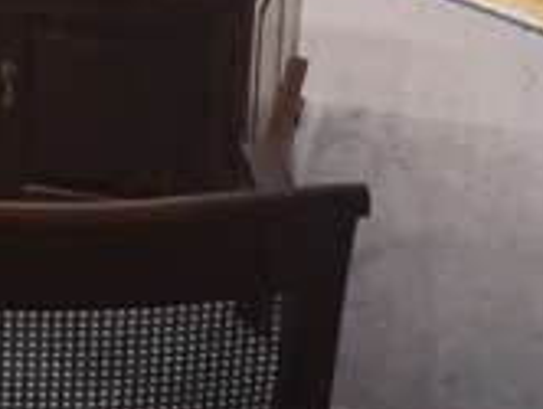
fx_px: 1744
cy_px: -214
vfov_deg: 12.7
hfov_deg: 16.9
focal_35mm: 111
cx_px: -111
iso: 2000
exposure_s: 1/160
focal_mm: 16
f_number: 3.5
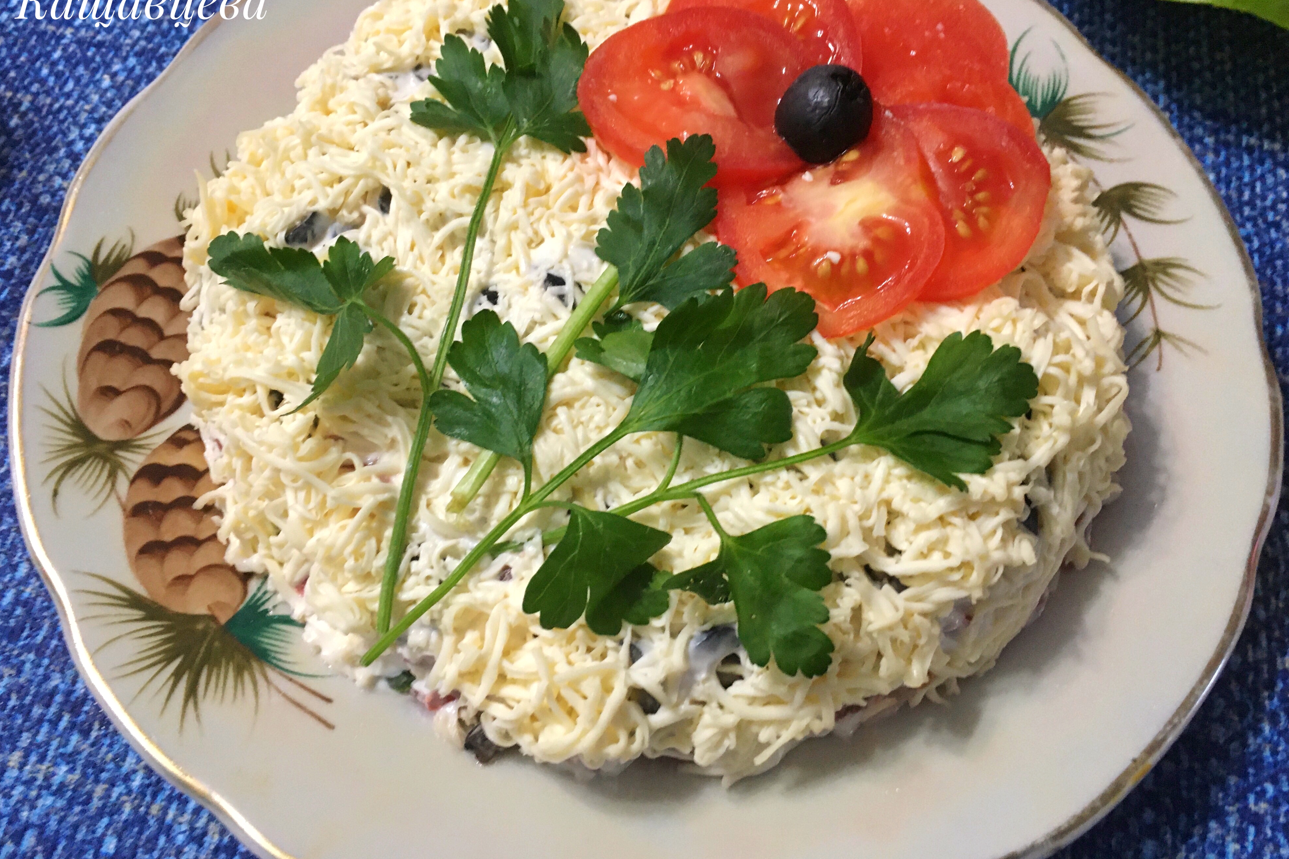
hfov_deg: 60.3
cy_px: 374
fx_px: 1110
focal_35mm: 31
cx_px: 645
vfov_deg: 42.2
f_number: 2.2
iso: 200
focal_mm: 4.15
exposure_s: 1/33
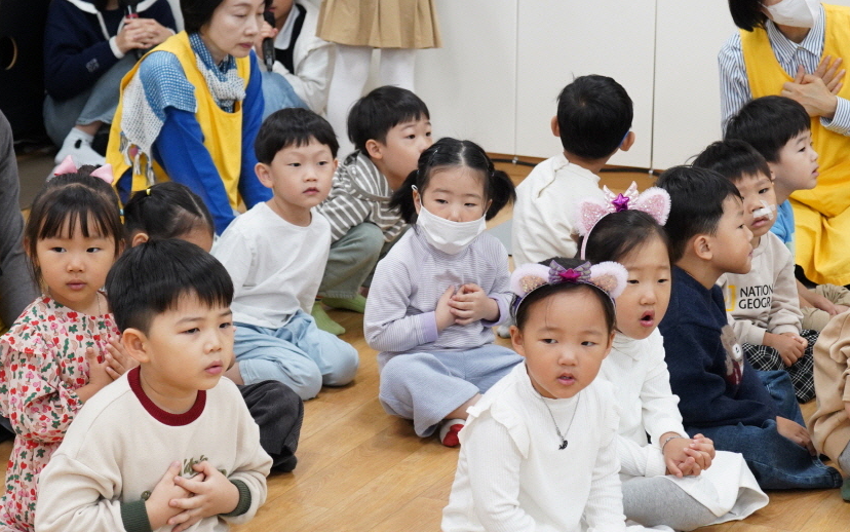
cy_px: 262
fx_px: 2224
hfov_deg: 21.6
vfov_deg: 13.6
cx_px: 418
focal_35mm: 96
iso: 2500
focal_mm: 60
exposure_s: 1/80
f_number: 5.6
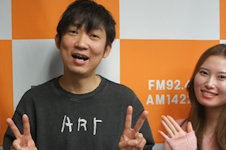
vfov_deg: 27.1
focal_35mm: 49
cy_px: 108
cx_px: 64
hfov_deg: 39.6
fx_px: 307
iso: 400
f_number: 3.5
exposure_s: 1/30
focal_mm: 18
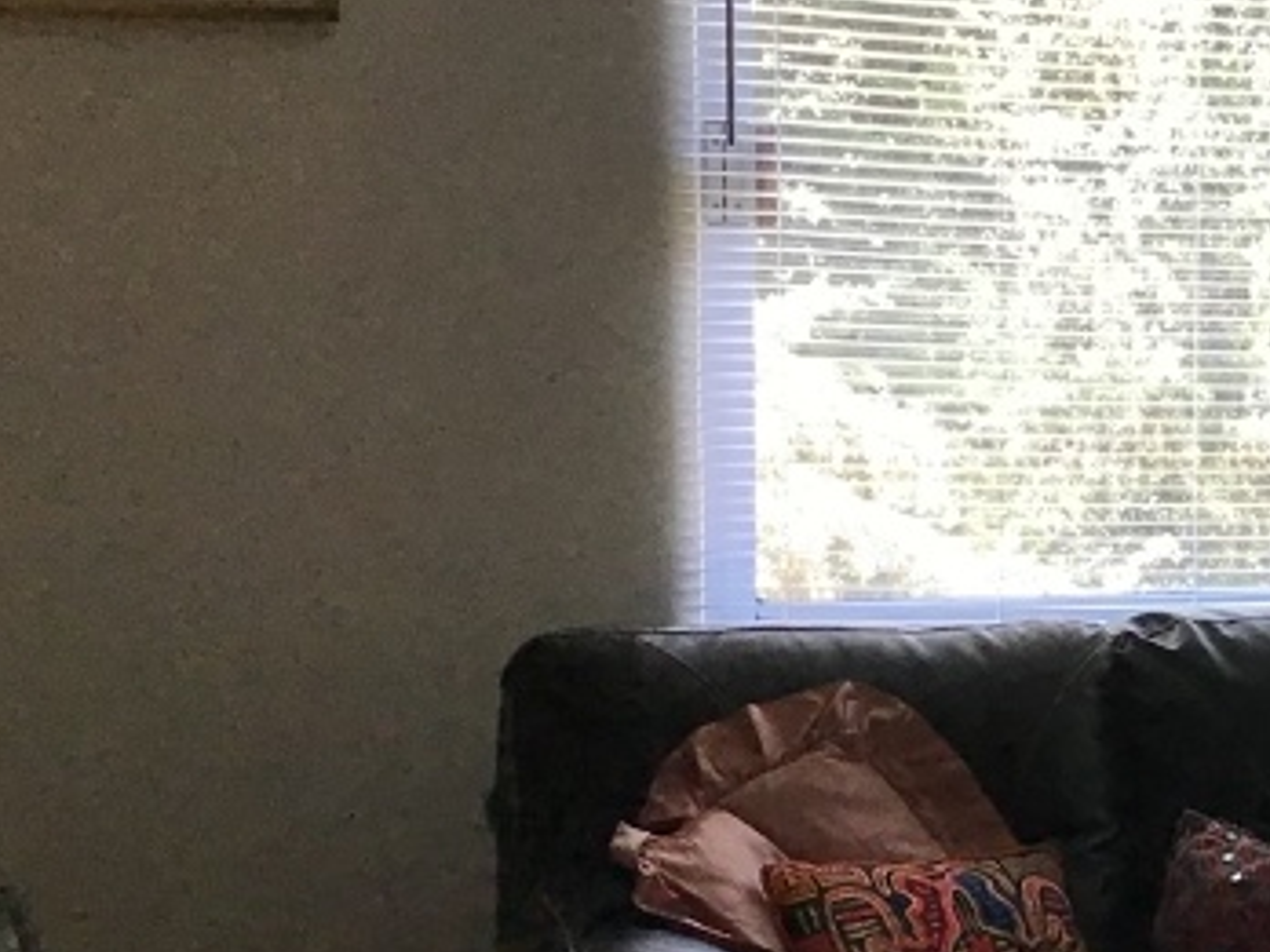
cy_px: 711
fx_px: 3485
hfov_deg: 19.5
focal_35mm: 95
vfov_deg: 15.5
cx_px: 1507
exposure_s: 1/30
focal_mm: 3.3
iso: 32
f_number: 2.4
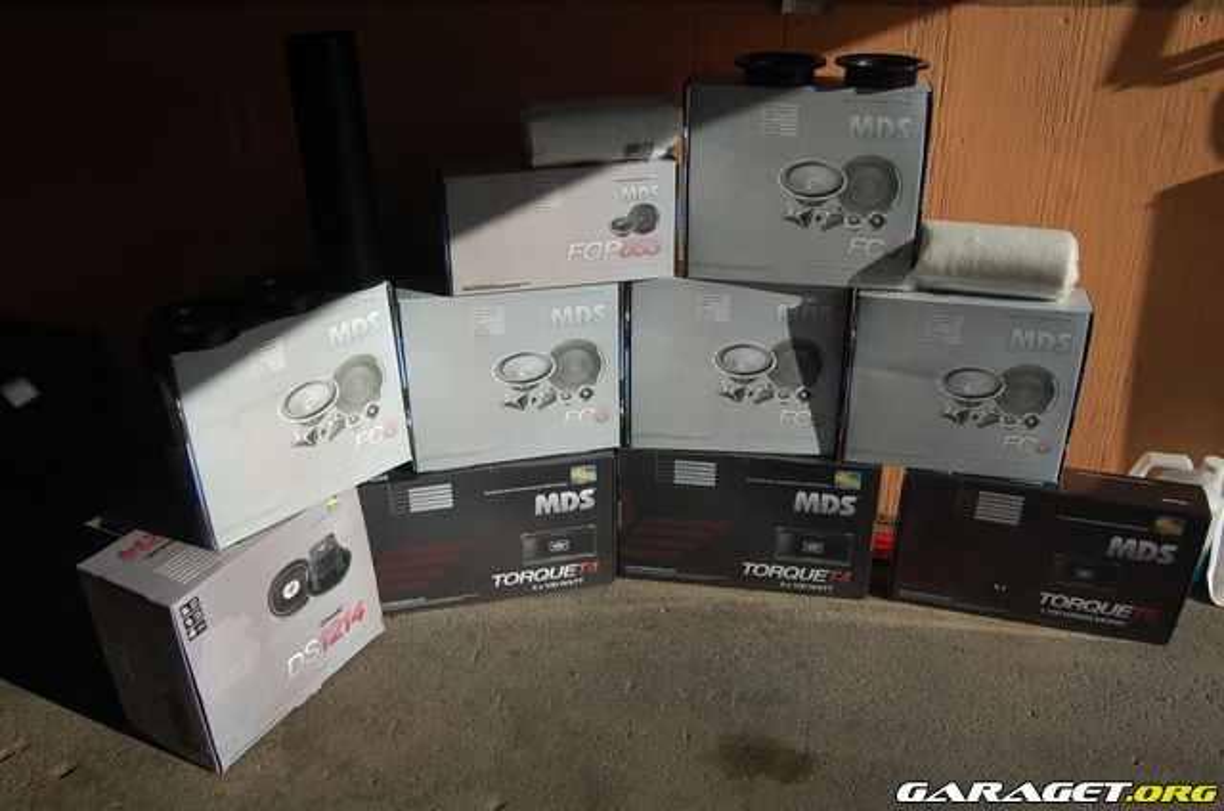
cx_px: 612
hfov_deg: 57.3
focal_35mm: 33
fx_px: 1120
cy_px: 406
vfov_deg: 39.8
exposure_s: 1/200
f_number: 7.1
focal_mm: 22
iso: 200
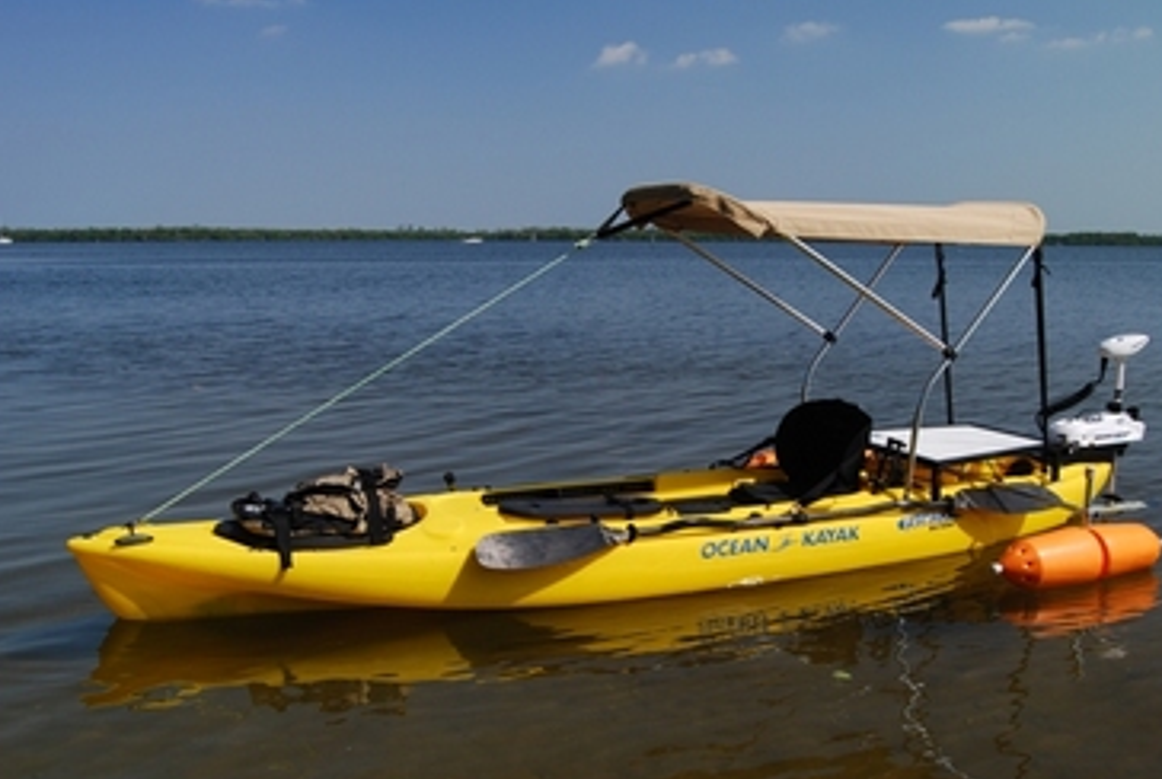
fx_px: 1067
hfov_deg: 57.1
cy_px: 425
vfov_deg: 40.1
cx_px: 616
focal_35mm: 33
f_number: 6.3
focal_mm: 20
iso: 100
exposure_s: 1/160
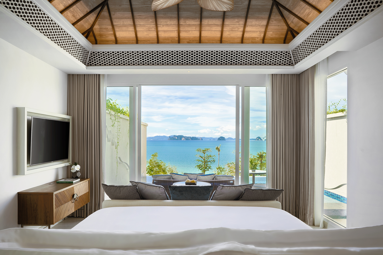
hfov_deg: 71.5
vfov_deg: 51.3
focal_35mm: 25
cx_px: 192
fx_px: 266
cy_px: 128
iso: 100
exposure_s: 1/30
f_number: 8
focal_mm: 25
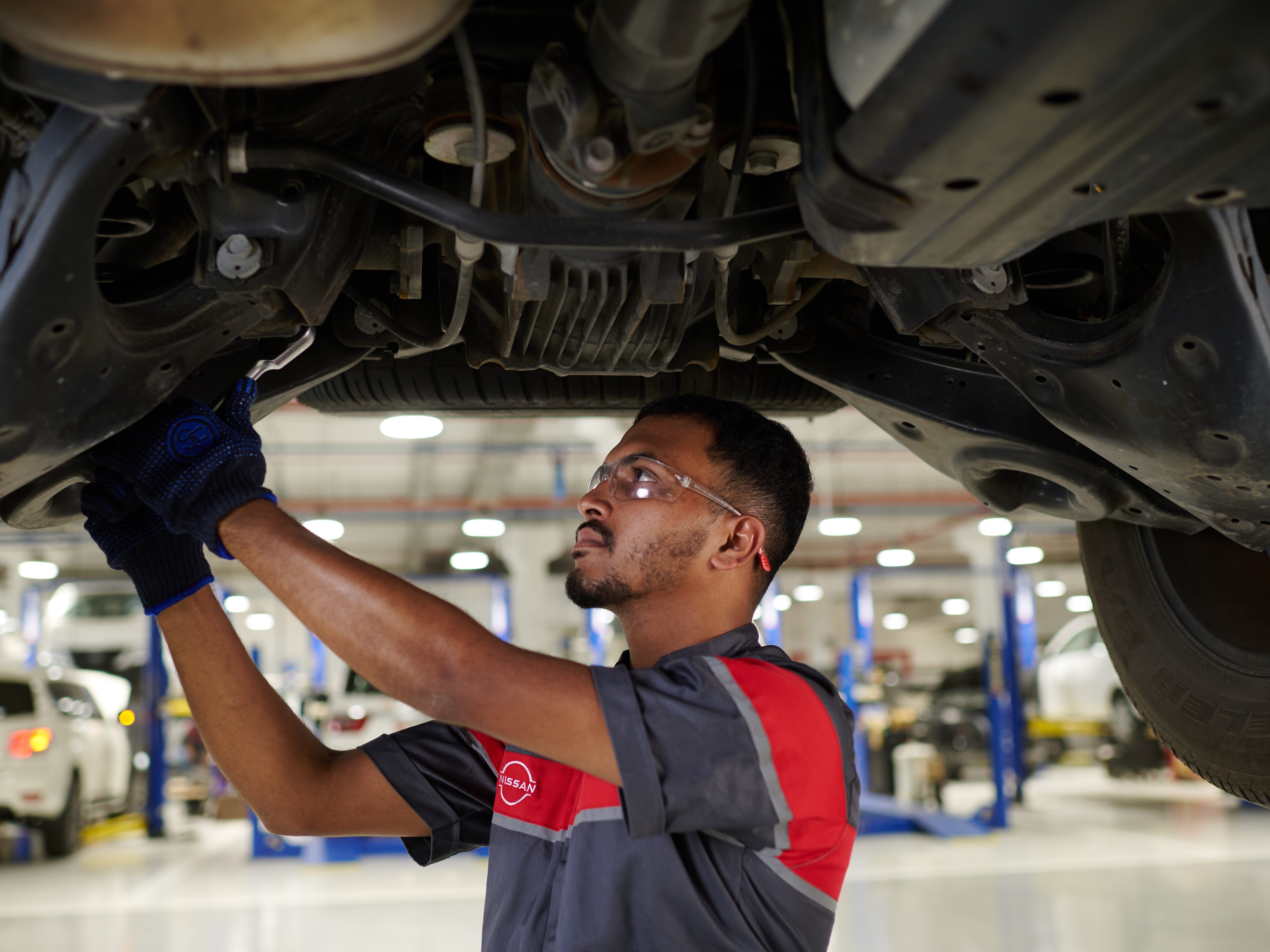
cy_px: 476
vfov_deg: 37.7
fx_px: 1394
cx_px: 612
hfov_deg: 49.0
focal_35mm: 38
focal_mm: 35
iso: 200
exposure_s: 1/60
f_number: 2.5
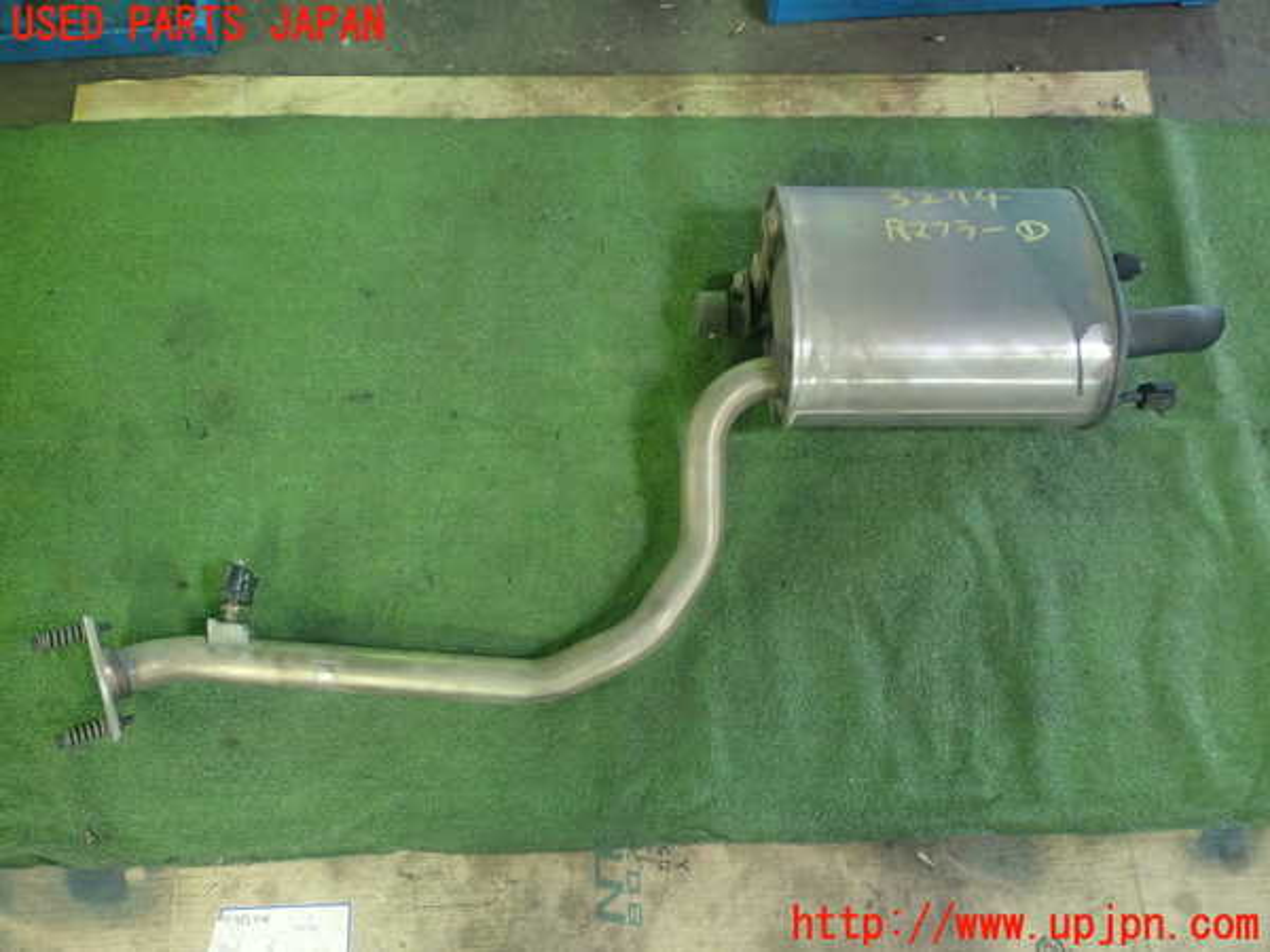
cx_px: 635
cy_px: 476
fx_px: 1101
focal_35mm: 30
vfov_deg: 46.8
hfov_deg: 60.0
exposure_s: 1/30
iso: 400
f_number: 2.3
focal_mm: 5.4
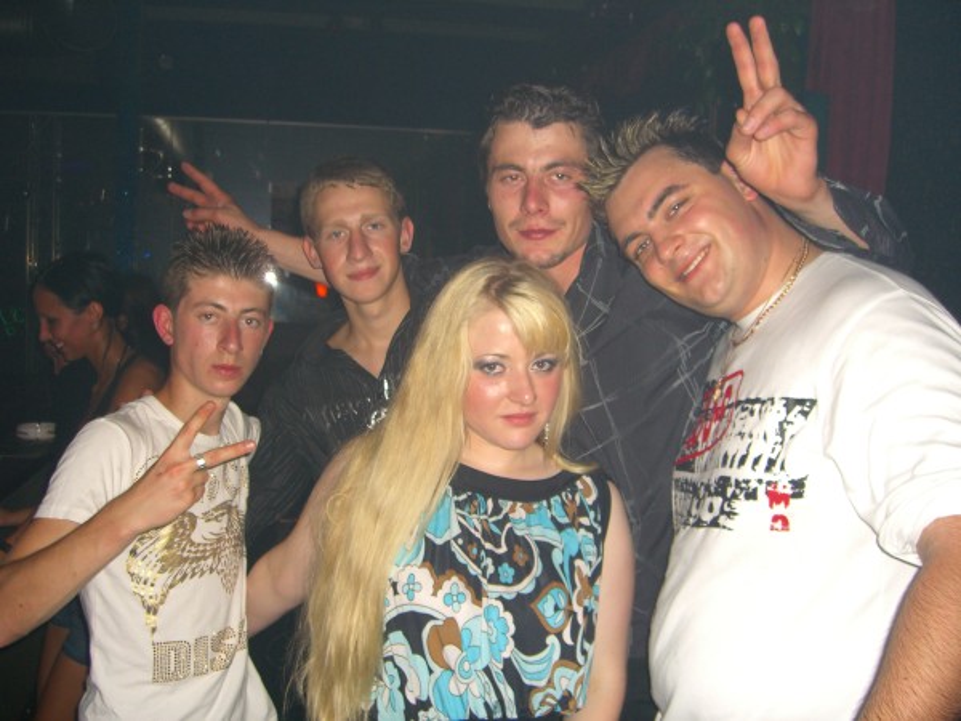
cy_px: 360
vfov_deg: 37.7
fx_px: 1055
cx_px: 480
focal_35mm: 38
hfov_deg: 49.0
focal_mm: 7.9
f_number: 2.8
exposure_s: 1/60
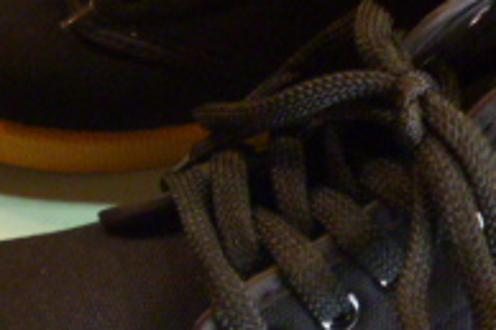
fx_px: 1322
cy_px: 171
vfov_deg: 14.2
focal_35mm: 96
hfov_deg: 21.3
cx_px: 271
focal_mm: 5
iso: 400
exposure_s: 1/6
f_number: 3.1
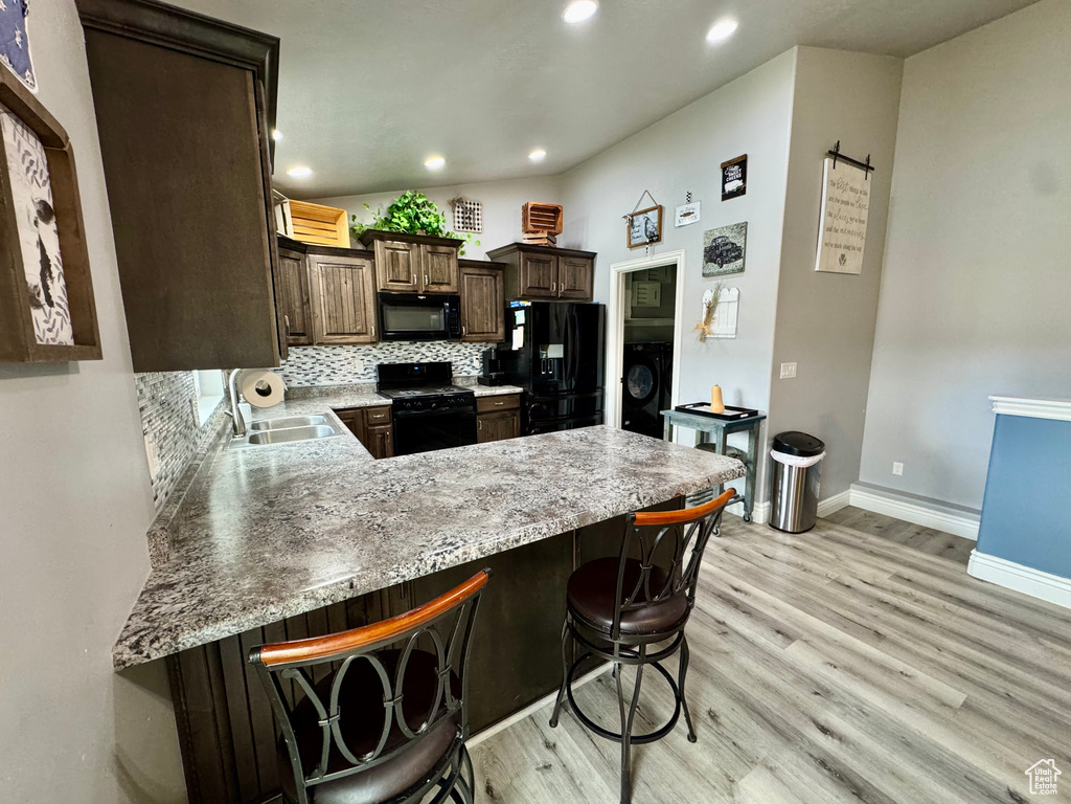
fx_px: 433
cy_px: 402
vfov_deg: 85.7
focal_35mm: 14
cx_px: 536
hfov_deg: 102.1
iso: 400
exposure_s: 1/60
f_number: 2.2
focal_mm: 2.22
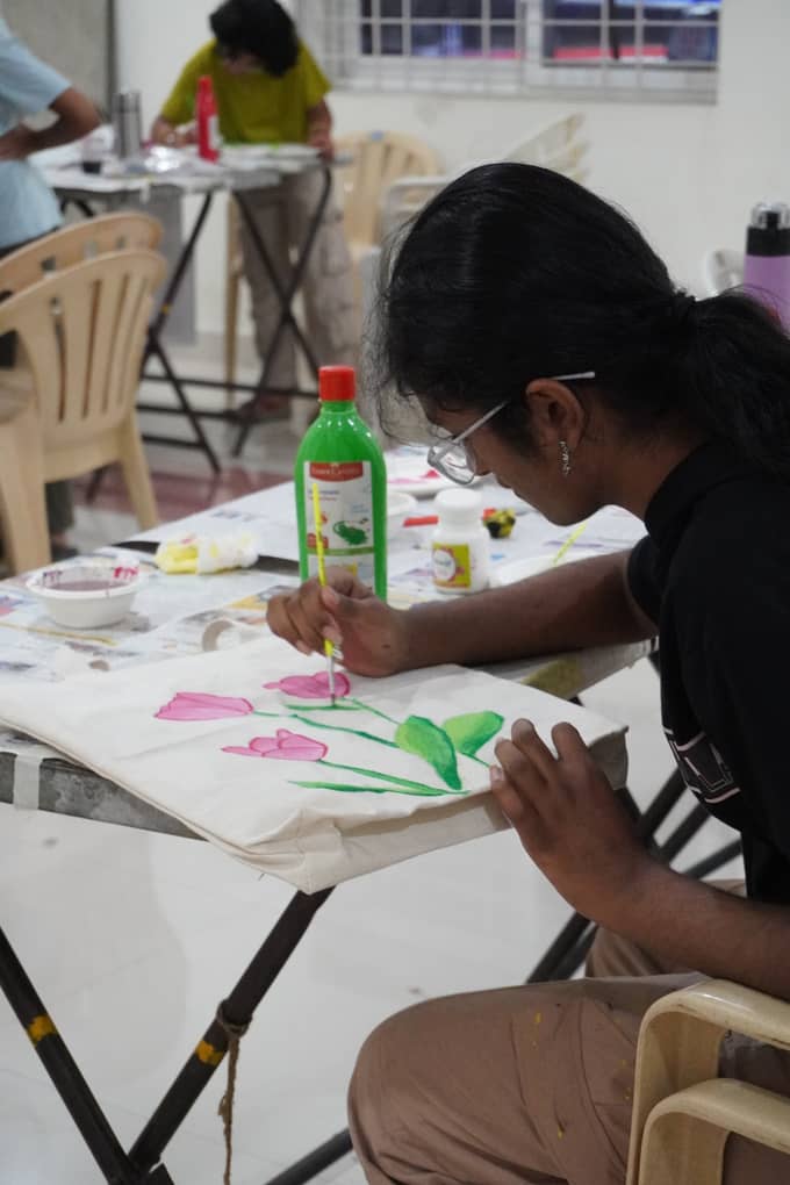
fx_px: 2469
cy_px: 592
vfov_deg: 27.0
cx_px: 395
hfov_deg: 18.2
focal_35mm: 75
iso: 6400
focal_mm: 50
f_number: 5.6
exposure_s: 1/100
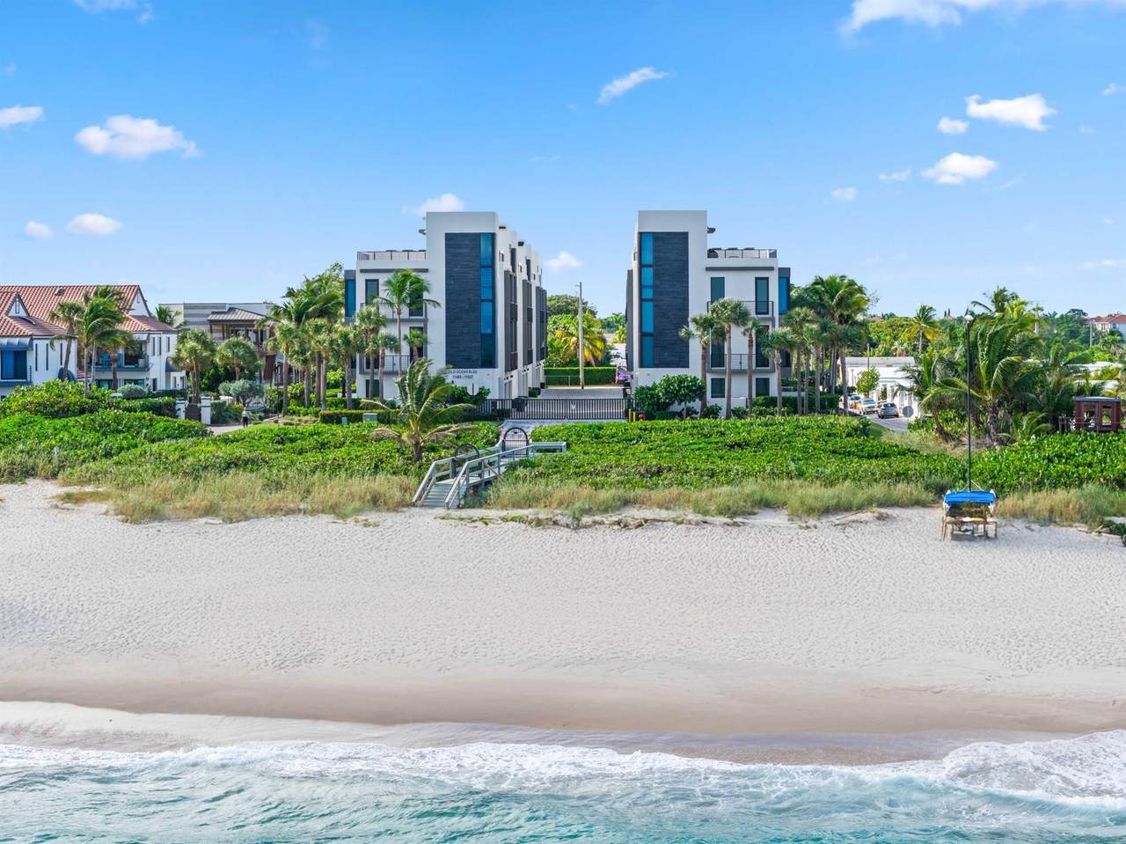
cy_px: 422
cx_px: 563
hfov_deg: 27.8
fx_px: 2276
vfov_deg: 21.0
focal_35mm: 70
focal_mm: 19.35
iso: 100
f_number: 2.8
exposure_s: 1/320
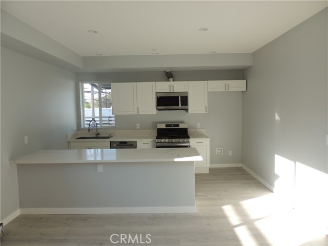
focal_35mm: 24
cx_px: 164
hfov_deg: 71.6
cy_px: 123
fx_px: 227
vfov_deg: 56.8
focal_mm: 4.3
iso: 100
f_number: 3
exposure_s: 1/80
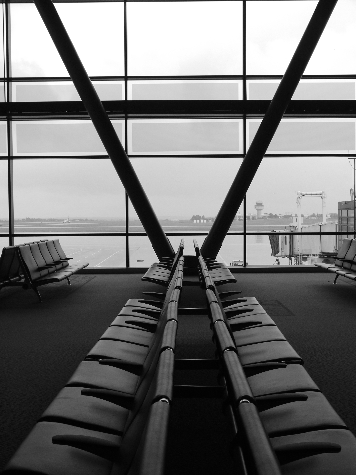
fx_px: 548
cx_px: 178
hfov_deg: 36.0
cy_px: 238
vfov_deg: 46.8
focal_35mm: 40
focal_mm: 20
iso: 400
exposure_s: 1/200
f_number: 8
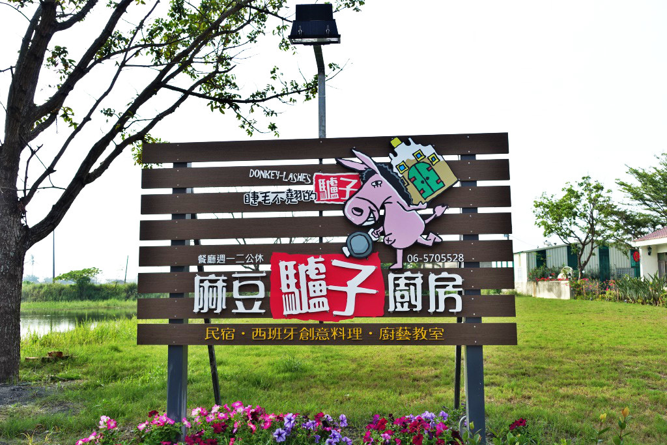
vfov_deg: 40.0
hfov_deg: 57.2
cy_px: 222
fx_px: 611
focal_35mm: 33
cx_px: 334
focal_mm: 12.06
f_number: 3.5
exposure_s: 1/100
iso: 125
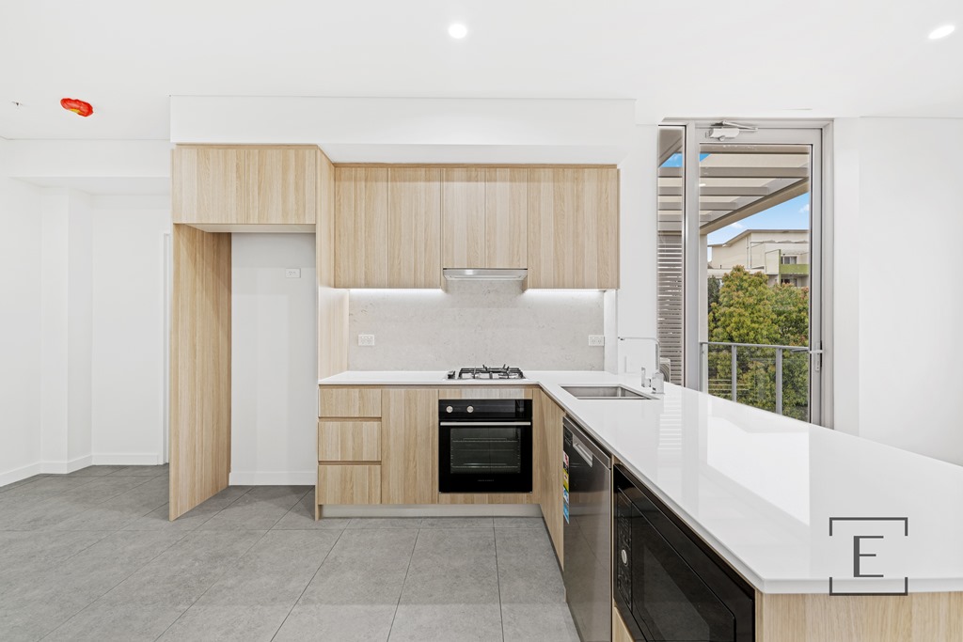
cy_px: 321
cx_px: 482
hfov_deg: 104.2
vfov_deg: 81.2
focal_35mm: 14
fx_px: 375
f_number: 9
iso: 100
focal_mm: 14
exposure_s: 1.3
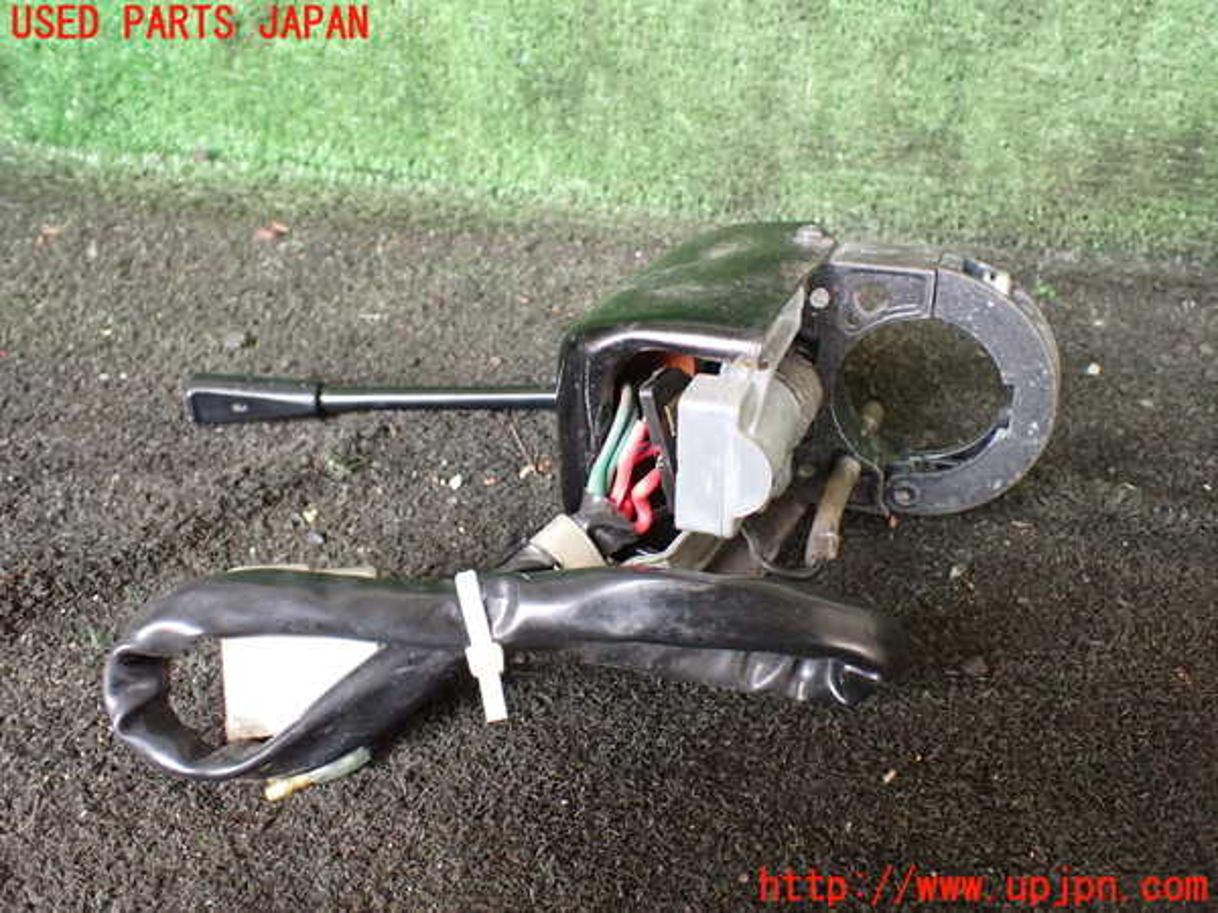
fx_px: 1056
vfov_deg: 46.8
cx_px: 609
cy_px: 456
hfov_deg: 60.0
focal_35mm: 30
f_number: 2.3
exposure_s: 1/125
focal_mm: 5.4
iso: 800
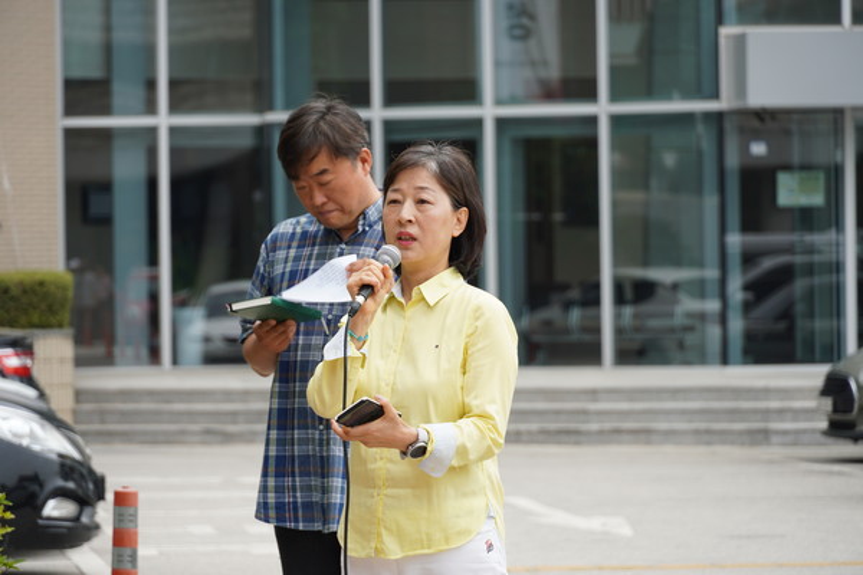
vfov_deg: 6.8
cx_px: 432
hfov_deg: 10.2
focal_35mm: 202
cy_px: 288
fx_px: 4854
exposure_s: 1/250
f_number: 5.6
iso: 125
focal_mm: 135
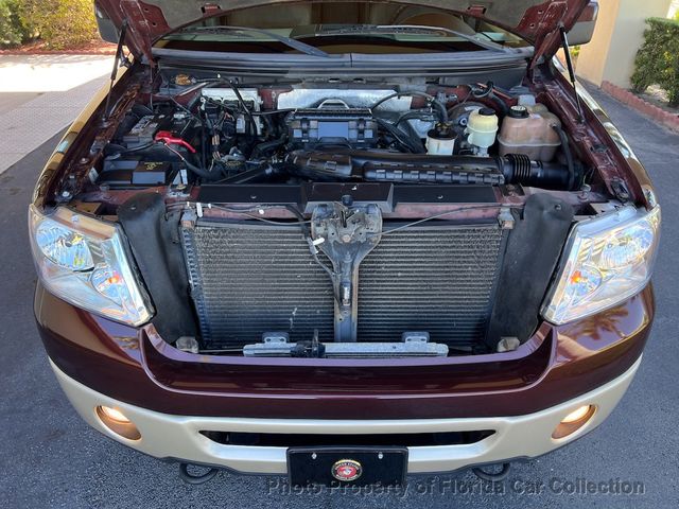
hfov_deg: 67.3
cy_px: 254
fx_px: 510
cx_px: 340
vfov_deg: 53.1
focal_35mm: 26
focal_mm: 5.7
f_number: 1.5
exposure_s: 1/136
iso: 64
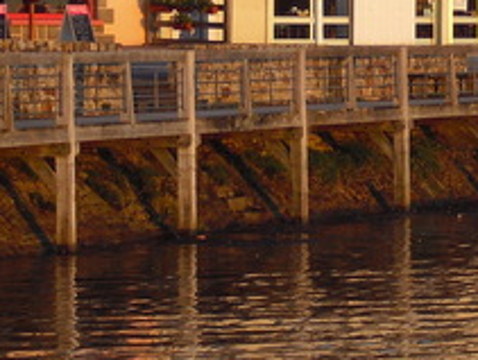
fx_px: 3735
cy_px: 68
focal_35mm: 270
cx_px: 545
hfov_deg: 7.3
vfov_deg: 5.5
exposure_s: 1/100
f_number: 5.6
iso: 100
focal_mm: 18.9
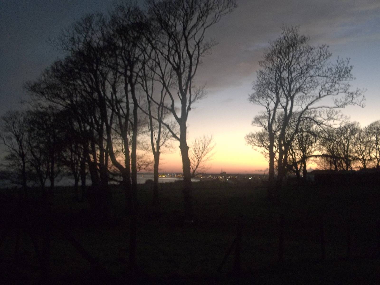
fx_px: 505
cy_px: 142
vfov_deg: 31.5
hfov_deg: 41.2
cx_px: 190
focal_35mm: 46
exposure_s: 1/8
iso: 181
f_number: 3.7
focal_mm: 8.3
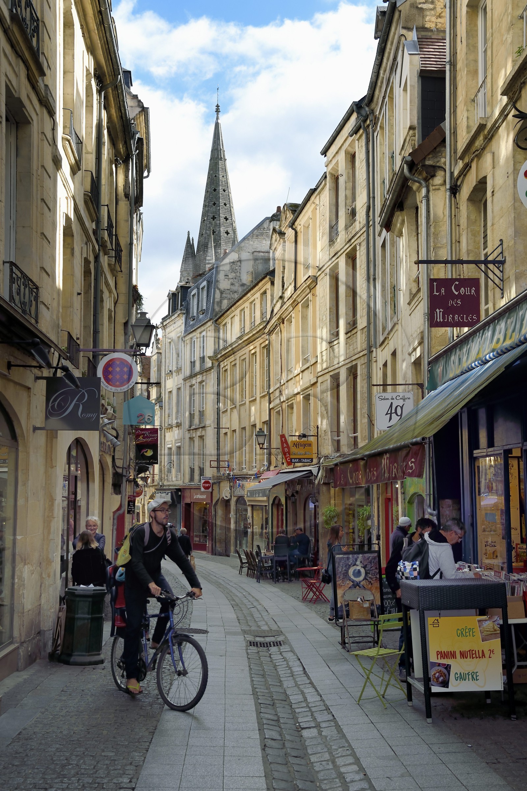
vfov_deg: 46.4
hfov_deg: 31.9
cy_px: 396
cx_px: 264
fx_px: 923
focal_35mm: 42
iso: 200
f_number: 10
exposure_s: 1/125
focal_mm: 42
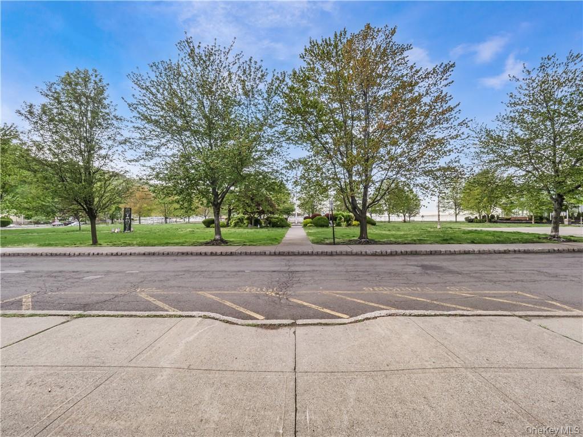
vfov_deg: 85.7
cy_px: 218
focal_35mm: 14
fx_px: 236
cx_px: 292
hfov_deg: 102.1
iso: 400
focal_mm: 7
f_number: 8
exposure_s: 1/125
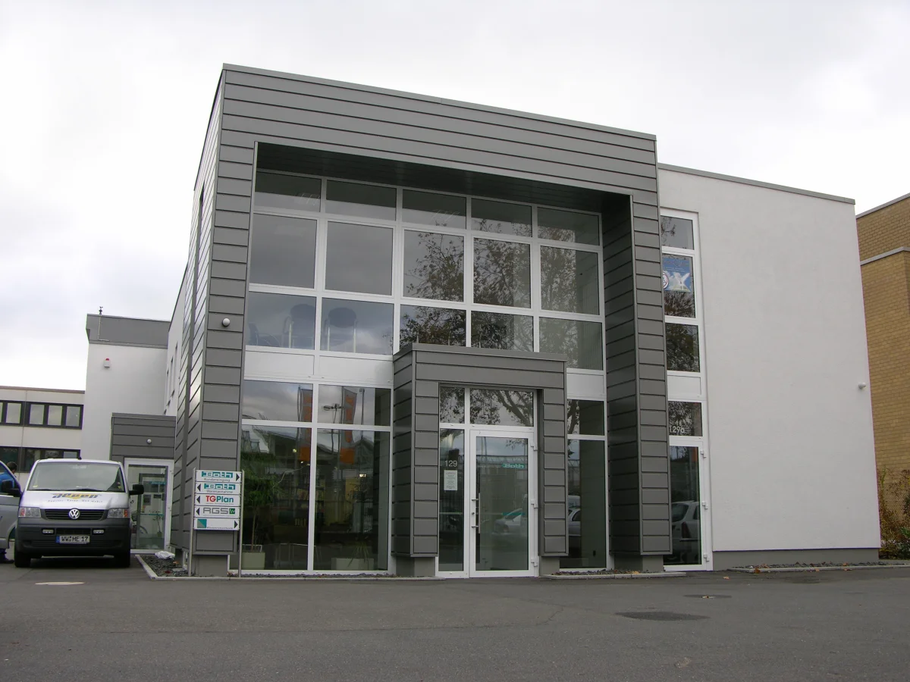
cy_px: 341
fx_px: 920
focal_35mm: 35
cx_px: 455
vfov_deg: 40.7
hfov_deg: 52.6
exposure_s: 1/76.7
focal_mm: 8.9
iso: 50
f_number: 4
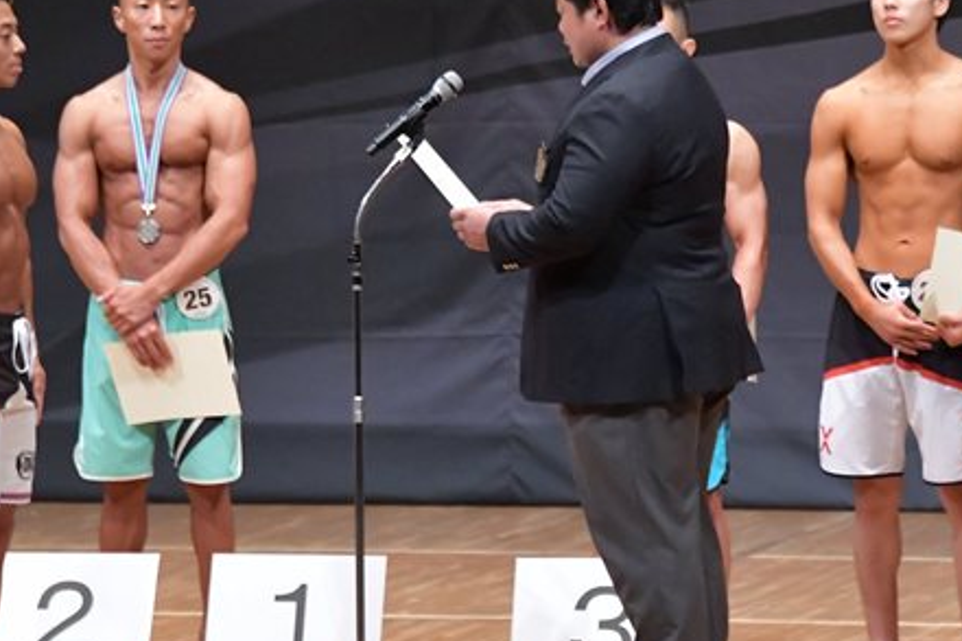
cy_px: 291
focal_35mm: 382
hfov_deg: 5.4
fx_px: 10204
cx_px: 511
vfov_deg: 3.6
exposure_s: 1/400
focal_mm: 145
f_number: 5.6
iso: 8000
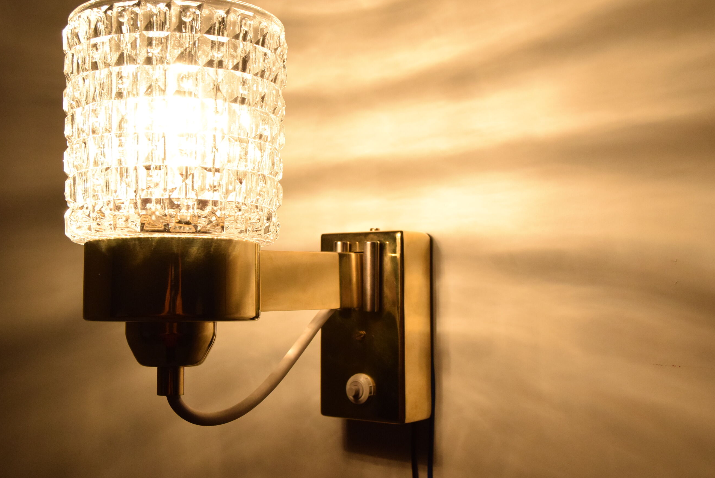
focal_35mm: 48
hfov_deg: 41.1
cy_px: 219
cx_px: 341
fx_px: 954
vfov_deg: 28.1
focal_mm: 28
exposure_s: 1/250
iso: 1600
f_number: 8
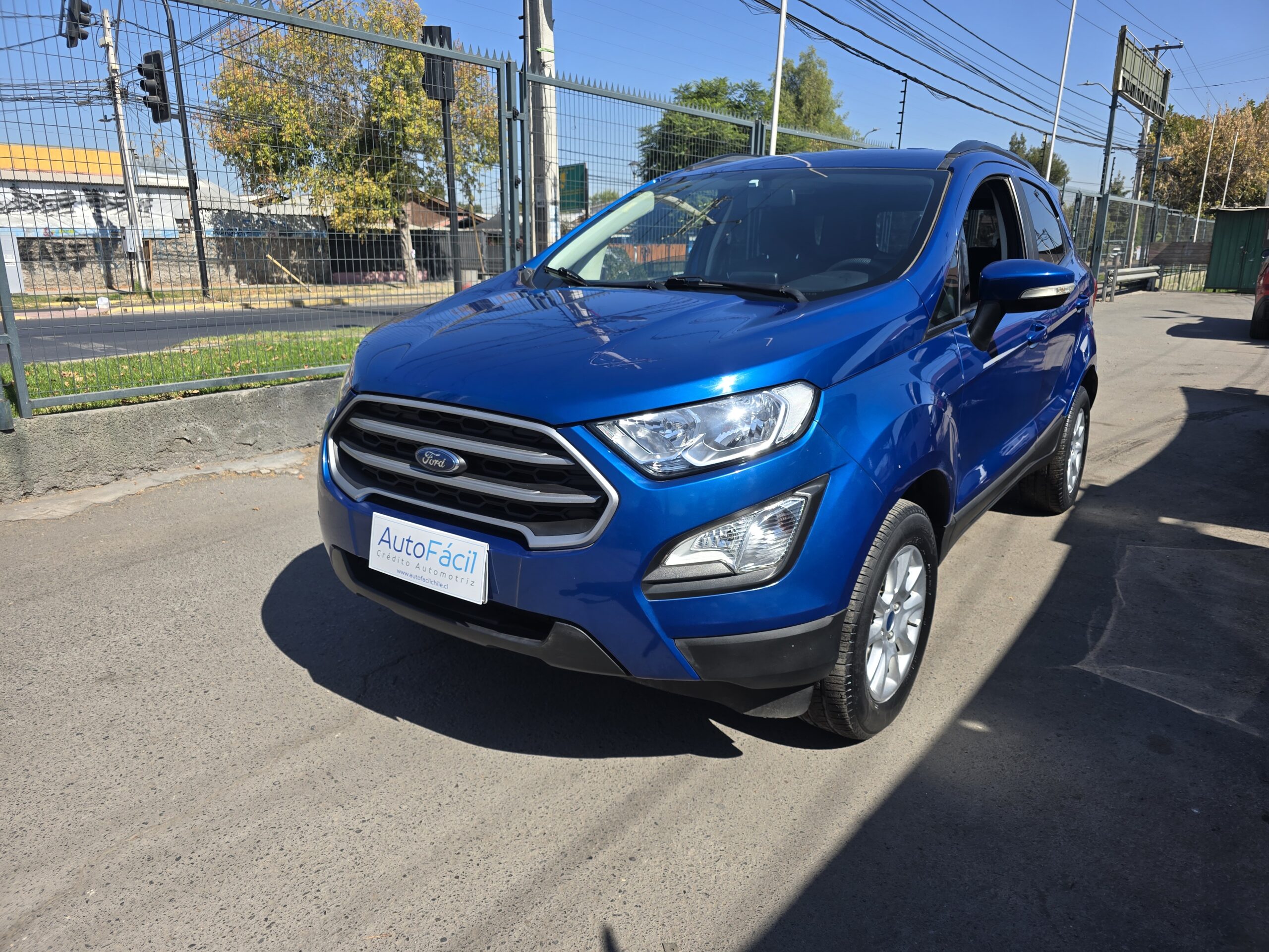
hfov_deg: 73.9
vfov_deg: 58.9
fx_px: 843
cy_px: 476
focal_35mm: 23
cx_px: 634
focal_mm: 6.3
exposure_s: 1/624
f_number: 1.7
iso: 12
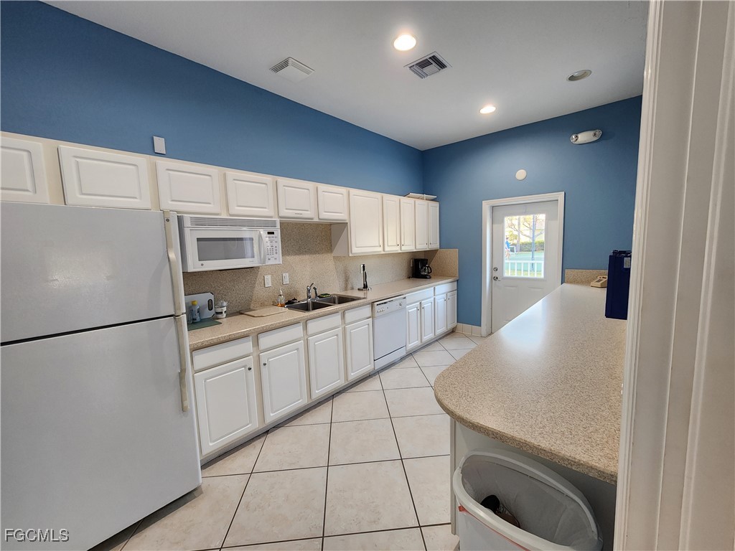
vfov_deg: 89.9
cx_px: 368
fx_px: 276
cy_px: 276
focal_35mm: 13
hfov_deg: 106.2
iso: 250
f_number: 2.2
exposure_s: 1/60
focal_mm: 2.2
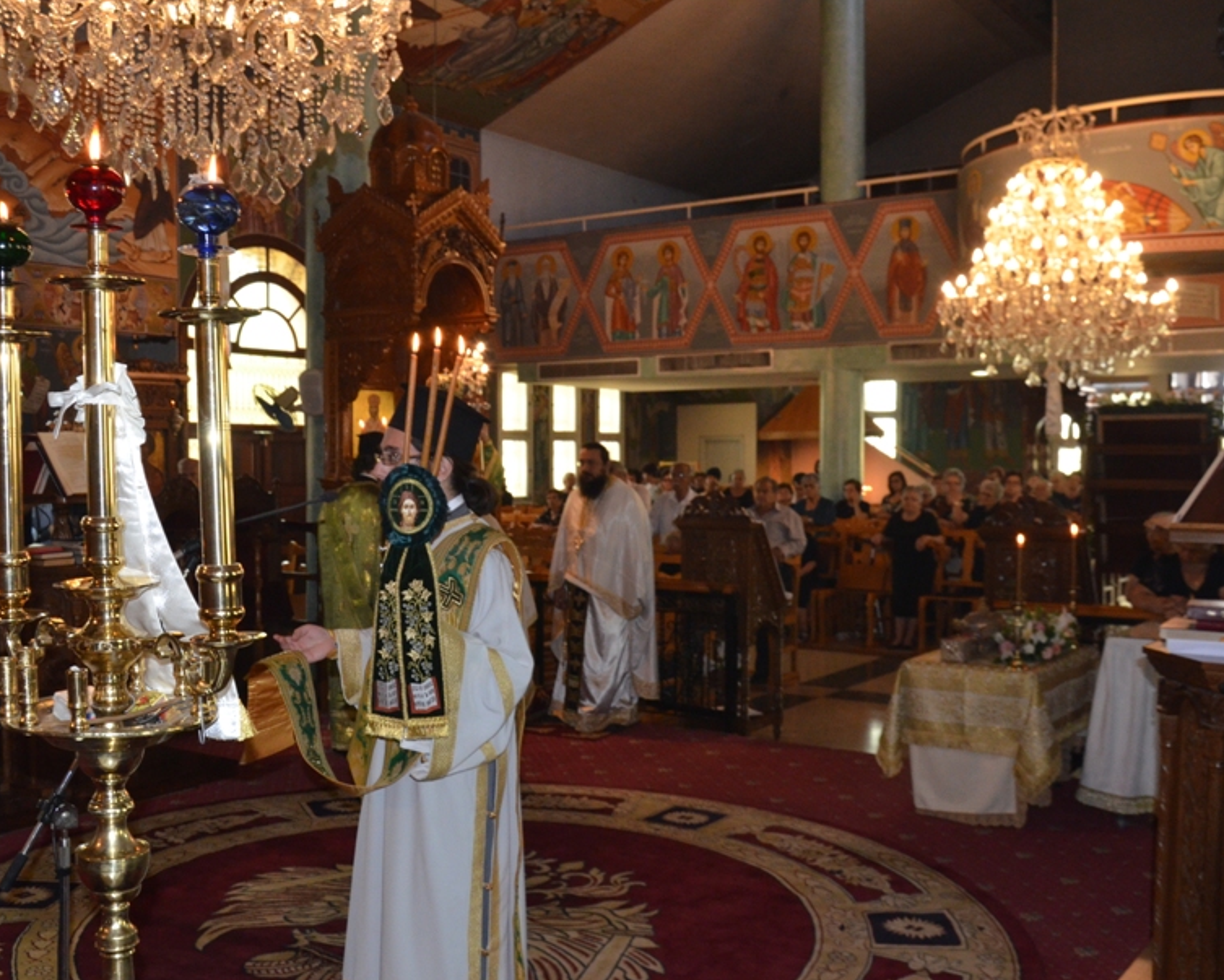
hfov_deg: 48.2
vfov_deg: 39.6
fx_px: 1362
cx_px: 525
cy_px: 515
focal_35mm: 38
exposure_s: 1/60
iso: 2000
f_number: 6.3
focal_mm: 21
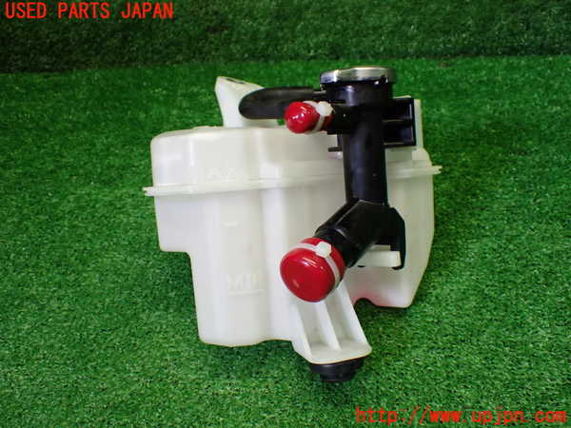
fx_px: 627
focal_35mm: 38
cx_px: 286
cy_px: 214
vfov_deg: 37.7
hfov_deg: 49.0
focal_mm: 6.83
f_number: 2.7
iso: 500
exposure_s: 1/160
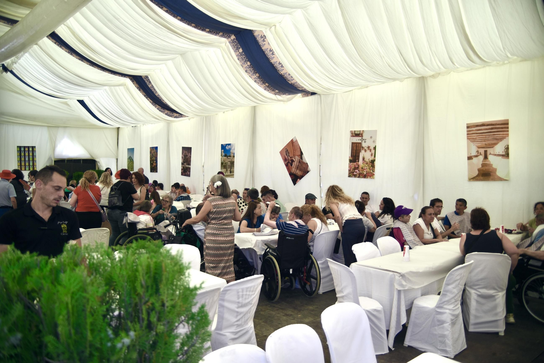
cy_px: 182
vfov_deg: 45.0
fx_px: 438
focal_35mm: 29
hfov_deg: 63.6
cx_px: 272
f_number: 3.5
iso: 125
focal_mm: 29
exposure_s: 1/400
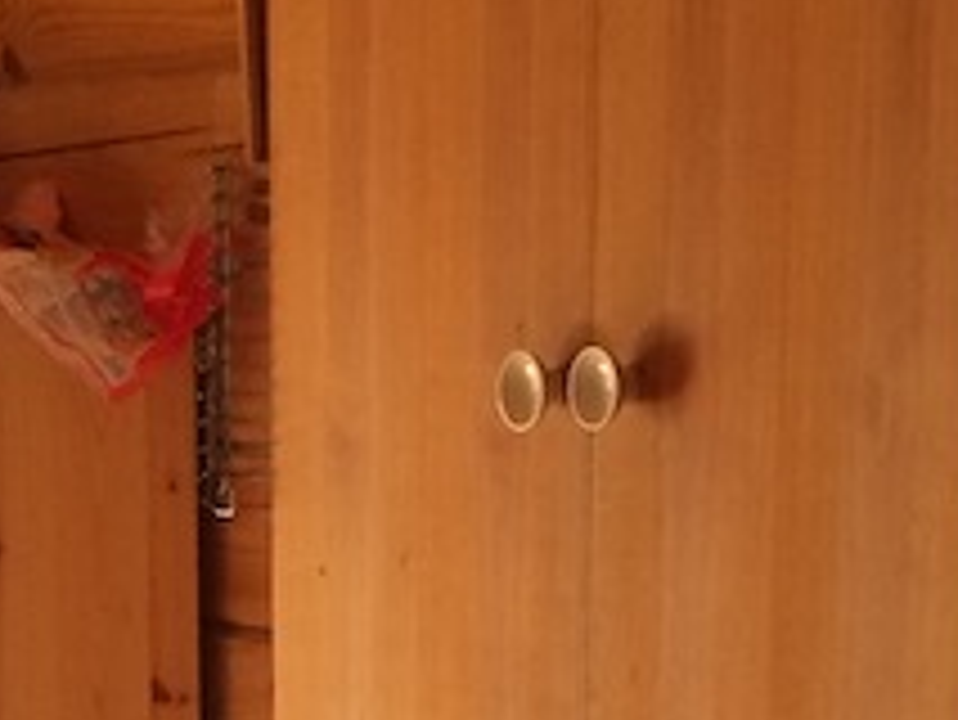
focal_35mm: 136
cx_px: 378
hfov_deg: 14.5
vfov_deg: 10.3
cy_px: 1292
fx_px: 3766
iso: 125
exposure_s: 1/33
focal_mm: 4.15
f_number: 2.2
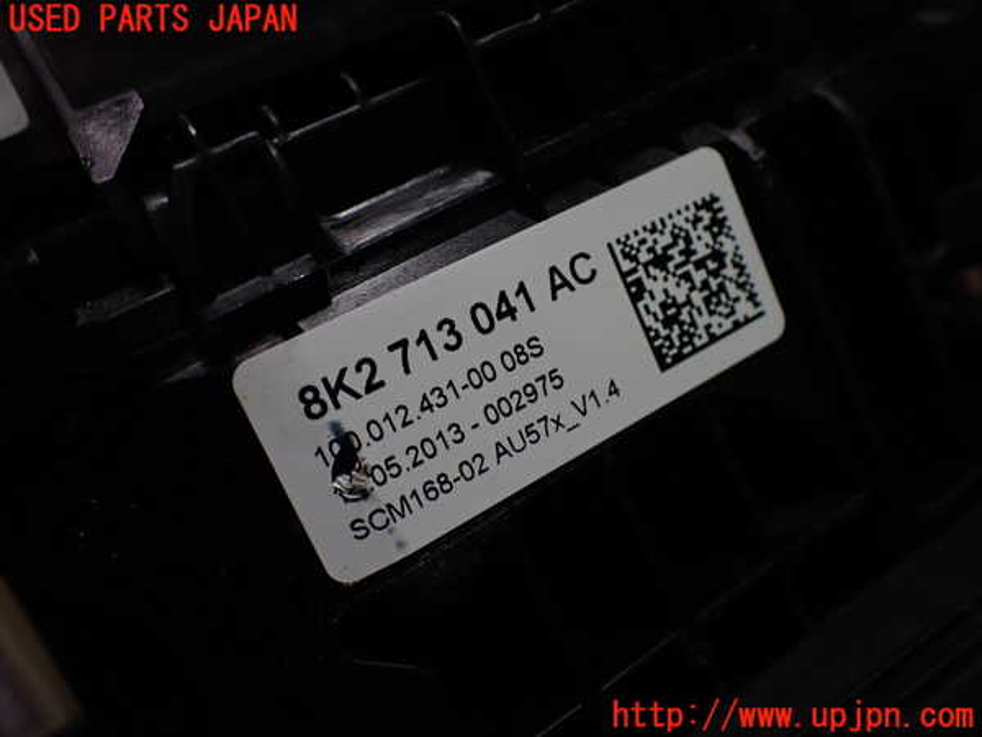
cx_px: 491
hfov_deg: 60.0
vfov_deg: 46.8
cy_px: 368
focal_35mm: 30
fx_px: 851
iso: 320
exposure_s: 1/125
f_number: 2.3
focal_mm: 5.4
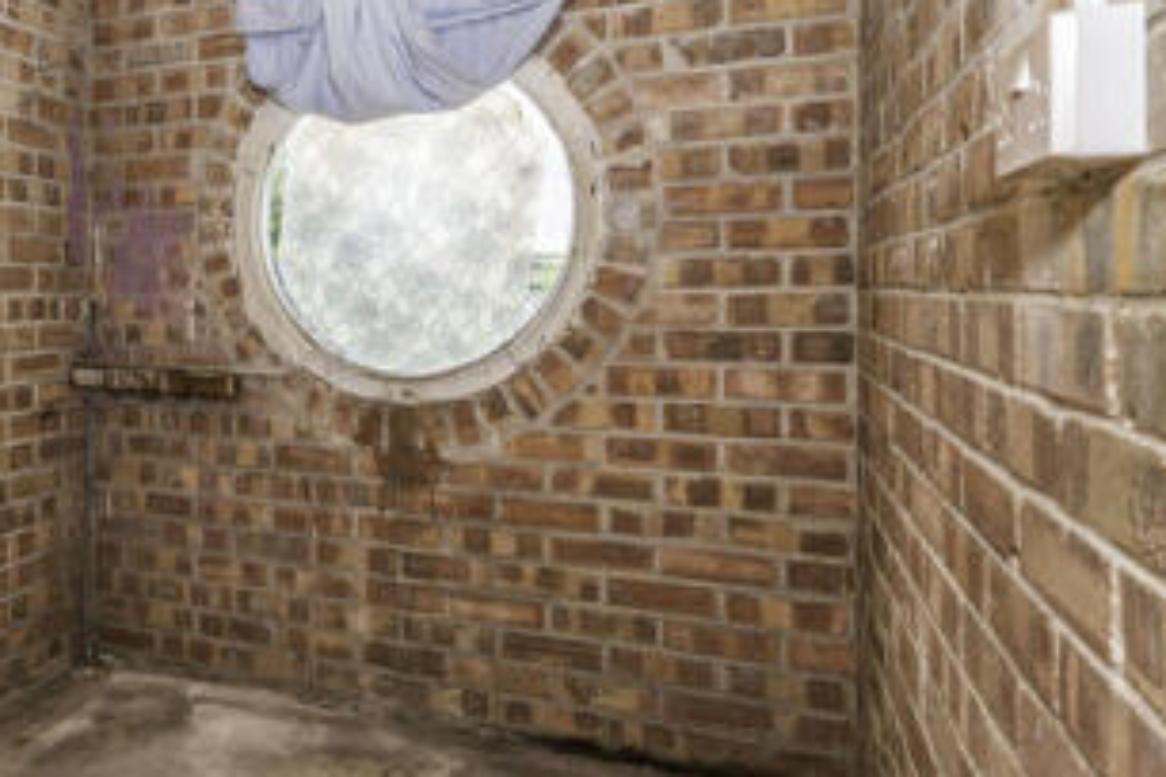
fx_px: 972
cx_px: 234
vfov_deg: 43.3
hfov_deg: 57.4
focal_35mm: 30
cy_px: 303
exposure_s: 1/125
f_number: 7.1
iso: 320
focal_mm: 14
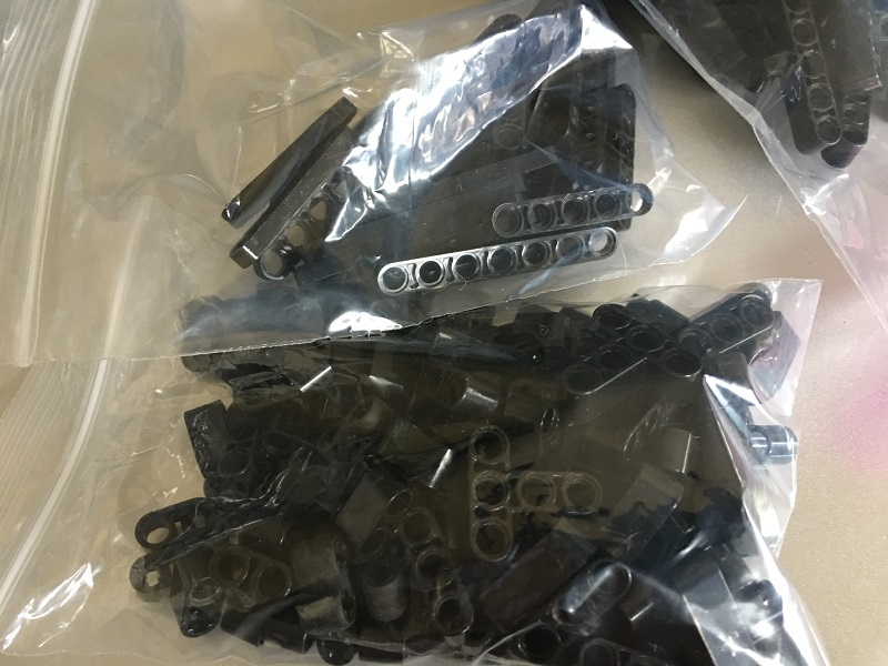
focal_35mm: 29
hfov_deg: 61.7
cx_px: 444
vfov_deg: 48.2
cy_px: 333
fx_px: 744
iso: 100
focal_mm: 4.15
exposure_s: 1/10
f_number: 2.2
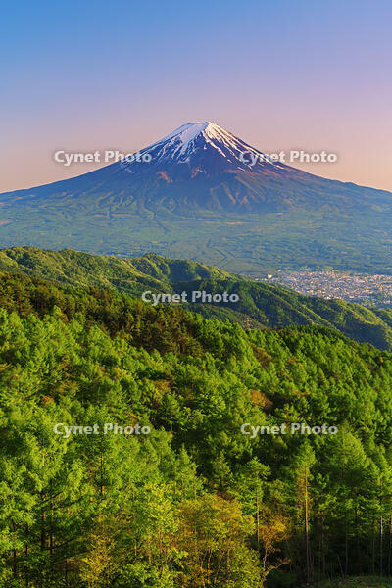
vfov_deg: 41.1
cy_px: 294
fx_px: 784
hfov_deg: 28.1
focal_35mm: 48
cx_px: 196
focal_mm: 48
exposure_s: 1/6
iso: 100
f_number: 13
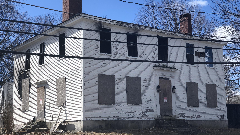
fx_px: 363
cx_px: 121
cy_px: 71
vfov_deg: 21.1
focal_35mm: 57
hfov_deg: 36.6
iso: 16
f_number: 2.4
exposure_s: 1/1033
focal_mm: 6
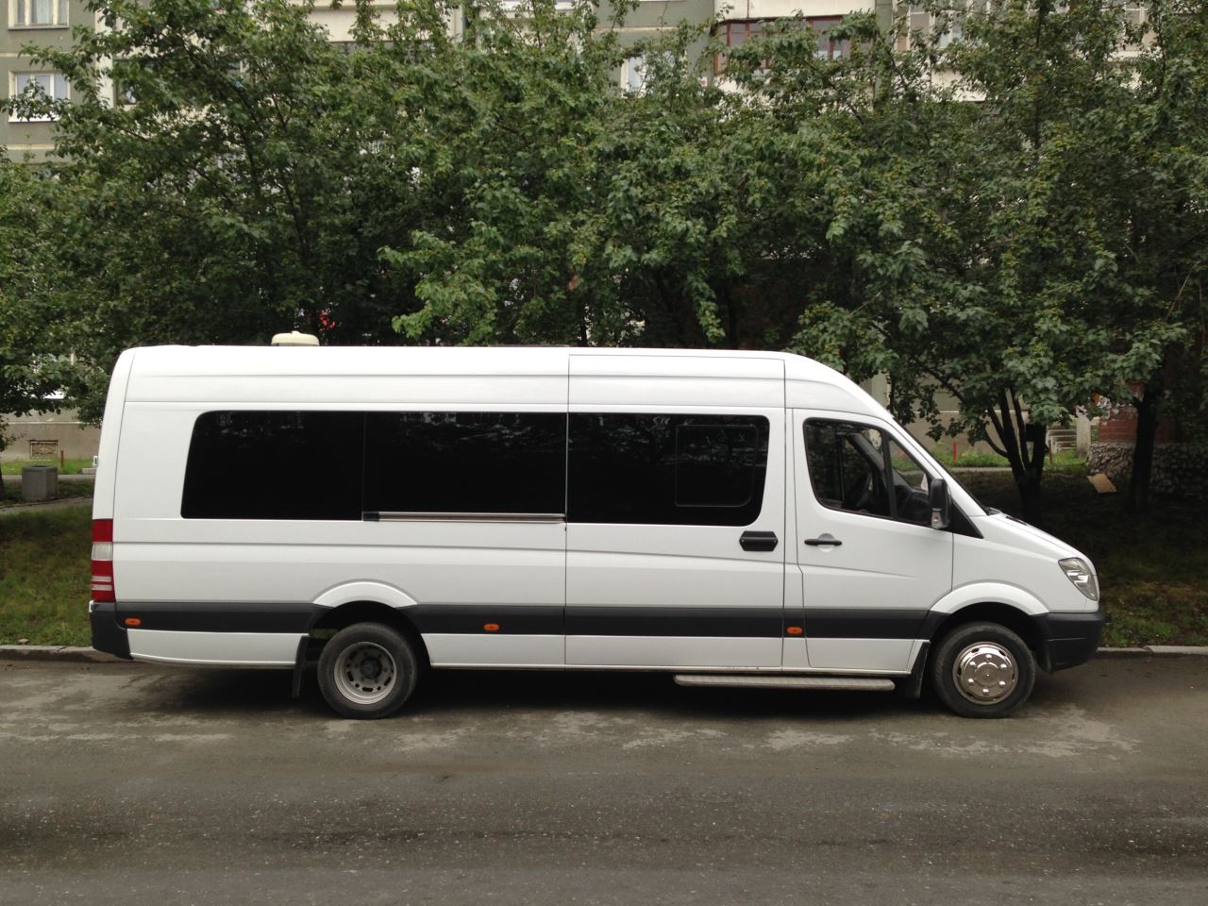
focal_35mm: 33
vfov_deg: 42.9
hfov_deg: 55.4
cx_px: 604
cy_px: 453
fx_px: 1152
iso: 50
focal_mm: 4.13
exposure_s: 1/169
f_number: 2.4
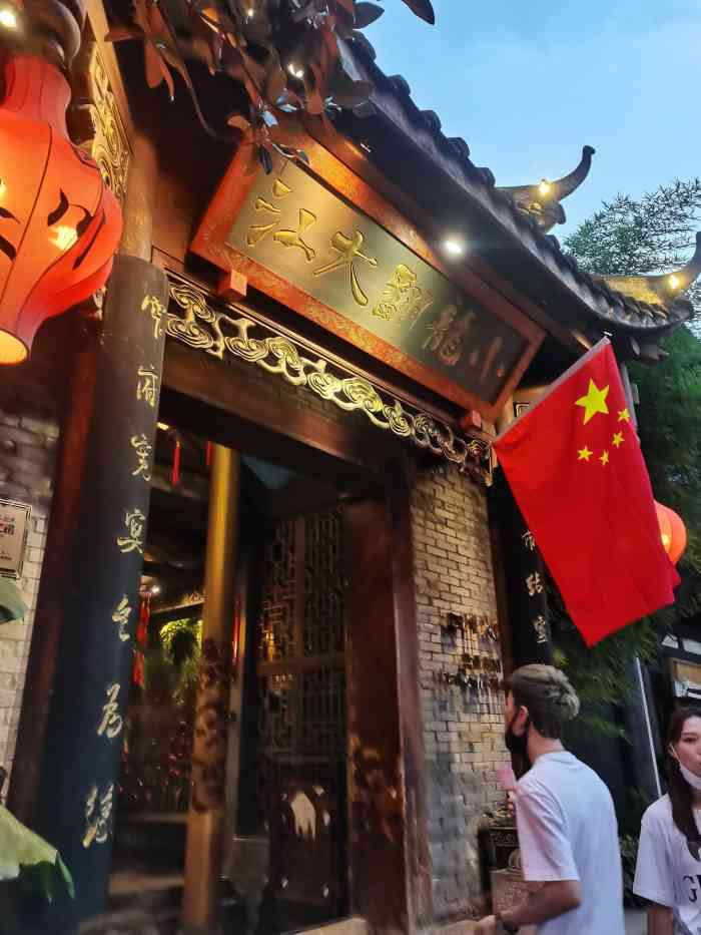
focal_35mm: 26
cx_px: 350
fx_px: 702
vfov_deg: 67.3
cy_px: 468
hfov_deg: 53.1
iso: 200
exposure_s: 1/50
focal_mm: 5.58
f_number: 1.8
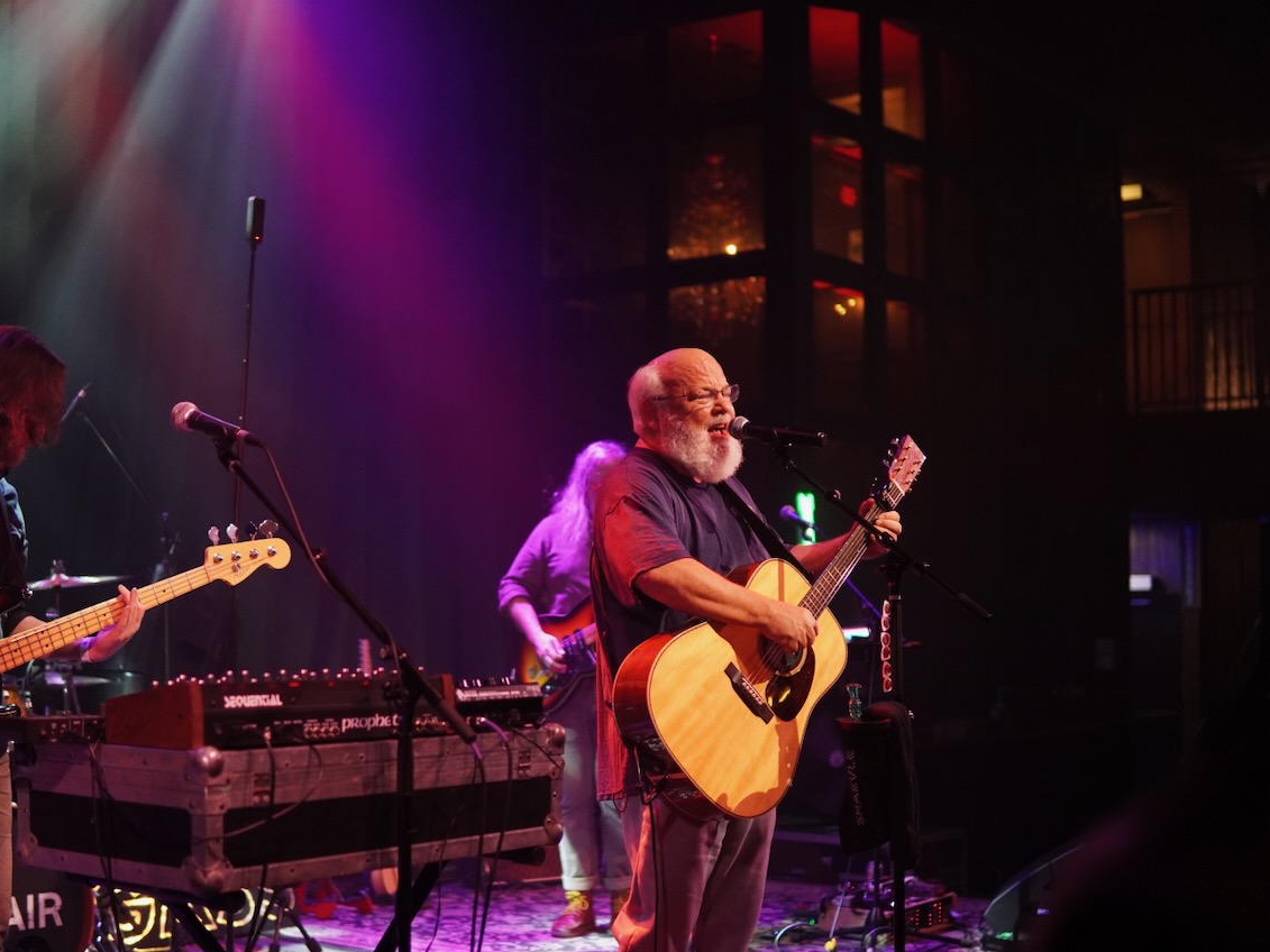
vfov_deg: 29.7
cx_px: 573
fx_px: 1798
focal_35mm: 49
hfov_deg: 38.9
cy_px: 478
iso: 1250
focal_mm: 30
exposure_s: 1/250
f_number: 1.4
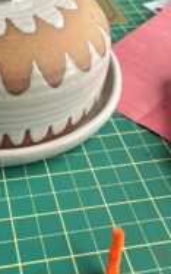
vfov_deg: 32.8
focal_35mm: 59
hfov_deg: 21.5
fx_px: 440
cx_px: 16
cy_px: 29
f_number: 1.6
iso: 125
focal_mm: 5.96
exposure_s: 1/85
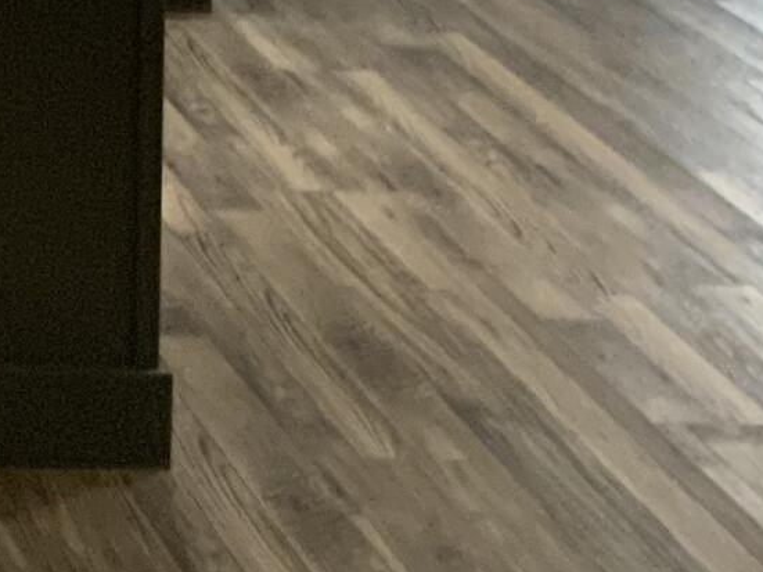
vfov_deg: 8.7
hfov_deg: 11.1
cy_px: -680
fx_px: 3482
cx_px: -865
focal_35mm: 158
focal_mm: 3
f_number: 1.8
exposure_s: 1/60
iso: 100
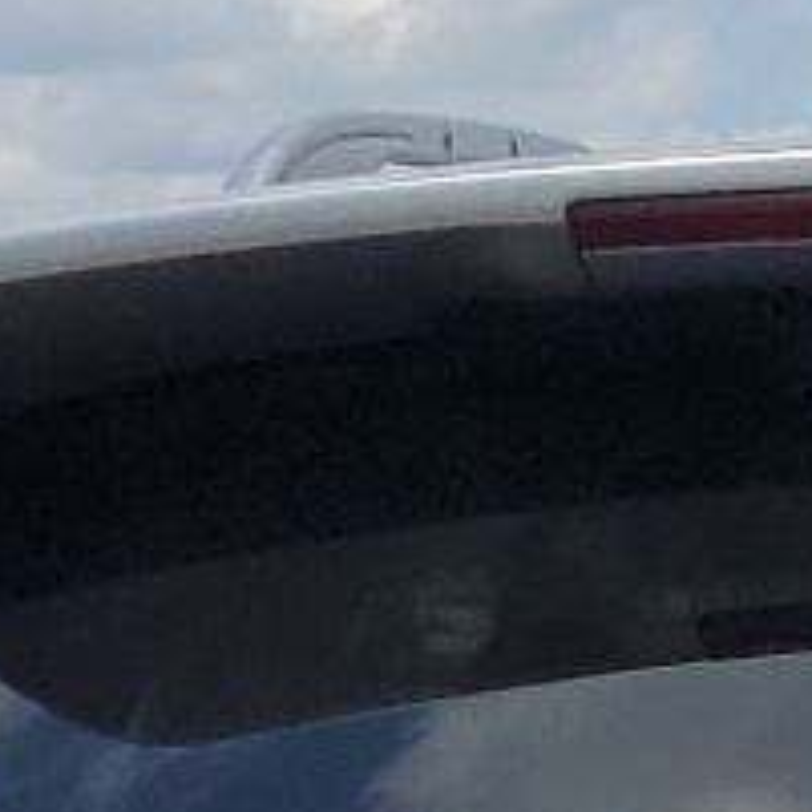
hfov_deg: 9.2
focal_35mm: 183
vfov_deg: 8.8
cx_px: 1317
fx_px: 4857
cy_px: 1874
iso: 50
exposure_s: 1/5000
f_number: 1.5
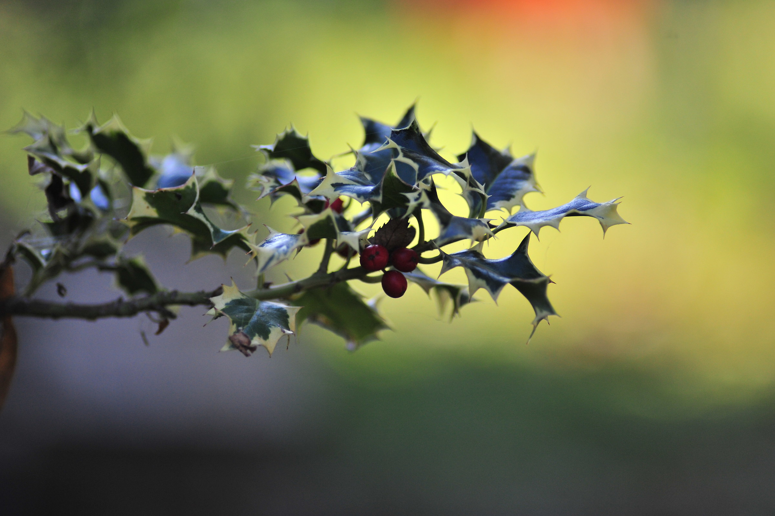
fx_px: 3872
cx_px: 388
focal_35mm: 180
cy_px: 258
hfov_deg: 11.4
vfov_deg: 7.6
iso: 1000
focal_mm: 180
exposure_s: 1/4000
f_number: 2.8
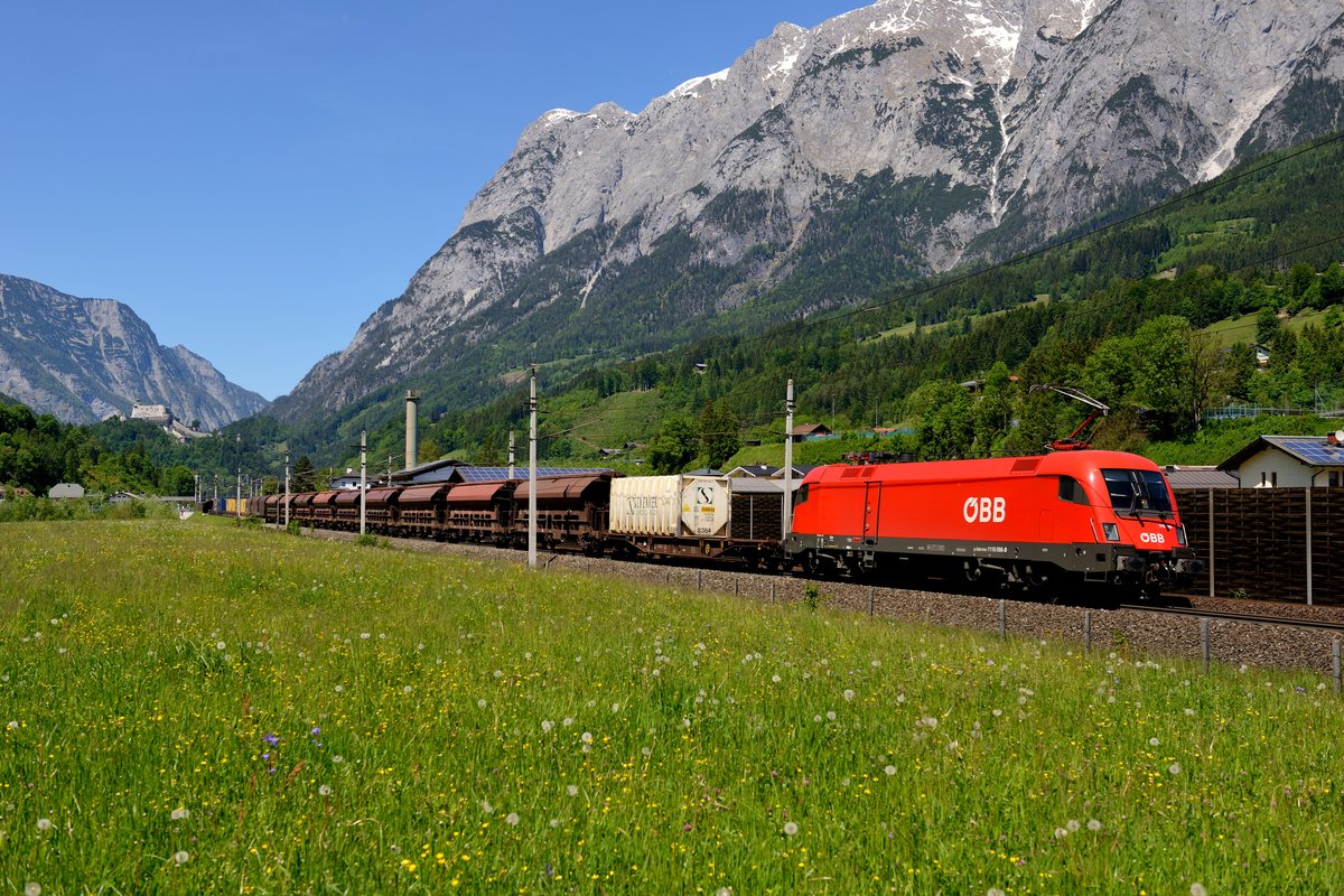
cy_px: 448
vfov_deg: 33.4
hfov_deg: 48.5
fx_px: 1493
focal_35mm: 40
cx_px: 672
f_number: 6.3
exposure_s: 1/1600
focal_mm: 40
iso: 250
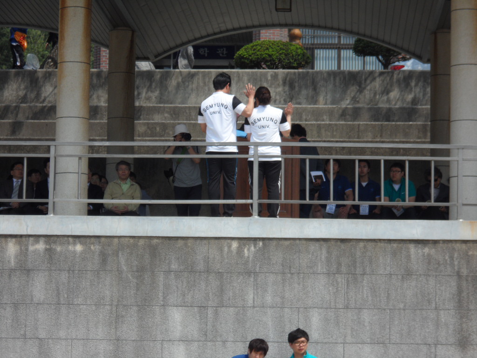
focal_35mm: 130
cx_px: 238
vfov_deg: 11.4
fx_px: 1791
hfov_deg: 15.2
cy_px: 179
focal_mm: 24.5
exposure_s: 1/350
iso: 80
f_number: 5.9
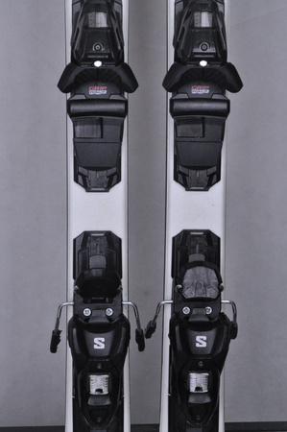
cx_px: 144
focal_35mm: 120
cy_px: 216
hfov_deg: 11.4
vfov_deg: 17.1
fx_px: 1438
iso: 3200
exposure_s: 1/125
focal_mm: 80
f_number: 9.5
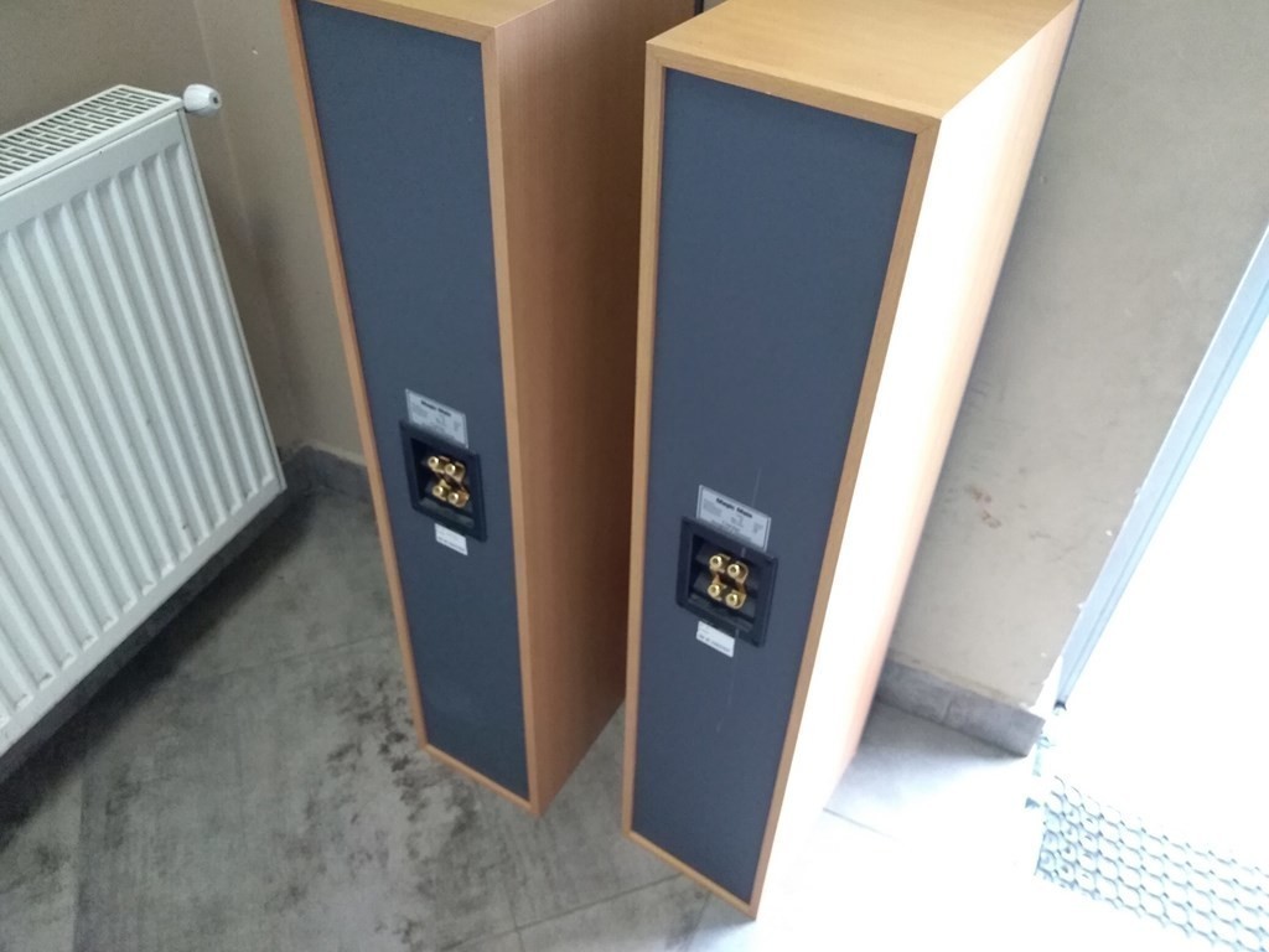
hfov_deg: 67.3
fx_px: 953
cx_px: 634
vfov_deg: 53.1
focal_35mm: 26
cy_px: 476
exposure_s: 1/33.3
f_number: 2
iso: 715
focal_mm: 3.52
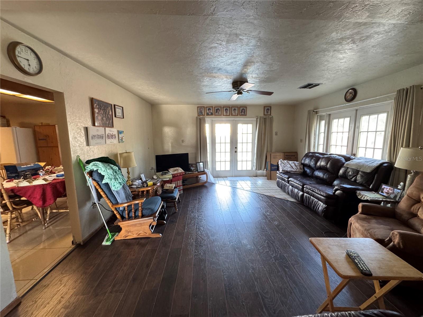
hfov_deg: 102.1
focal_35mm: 14
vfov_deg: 85.7
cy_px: 158
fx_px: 171
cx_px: 212
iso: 640
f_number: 2.2
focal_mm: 2.22
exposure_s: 1/60
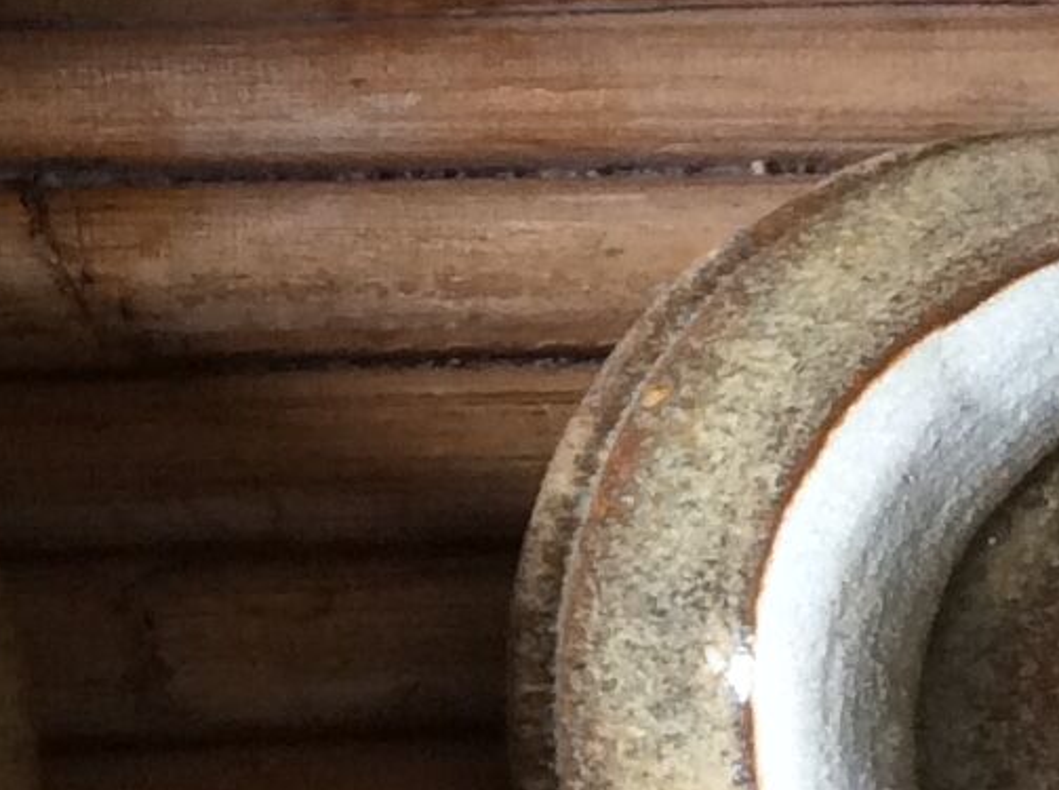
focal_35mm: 165
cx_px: 168
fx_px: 5037
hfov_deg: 11.9
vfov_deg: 8.9
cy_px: -63
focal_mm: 3.3
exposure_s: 1/25
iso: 64
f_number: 2.4
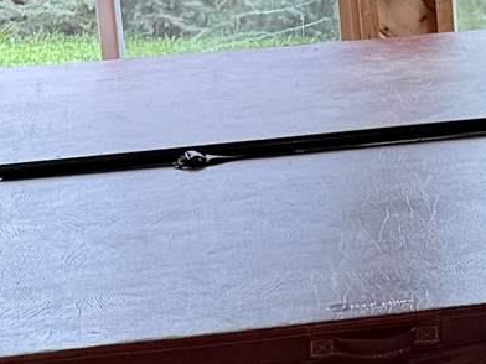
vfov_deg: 7.9
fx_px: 2639
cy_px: 52
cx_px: 1075
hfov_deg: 9.6
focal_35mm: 188
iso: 100
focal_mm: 6.76
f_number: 1.78
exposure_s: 1/143
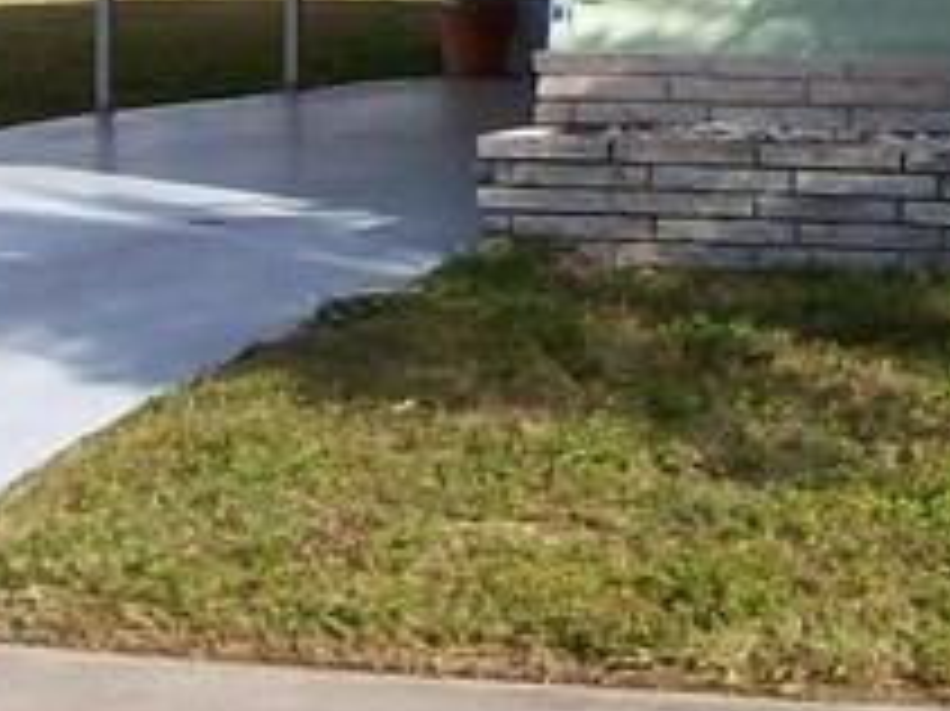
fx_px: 4800
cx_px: 1378
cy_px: -326
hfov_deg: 10.9
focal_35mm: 175
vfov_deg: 8.3
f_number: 4.8
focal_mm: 6
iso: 80
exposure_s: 1/795
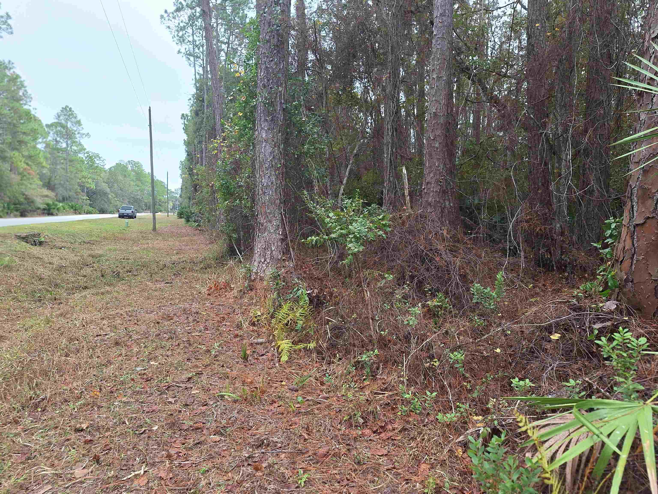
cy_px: 247
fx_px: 437
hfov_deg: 73.9
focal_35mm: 23
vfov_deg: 58.9
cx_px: 329
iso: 40
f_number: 1.8
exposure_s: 1/368
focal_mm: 5.54
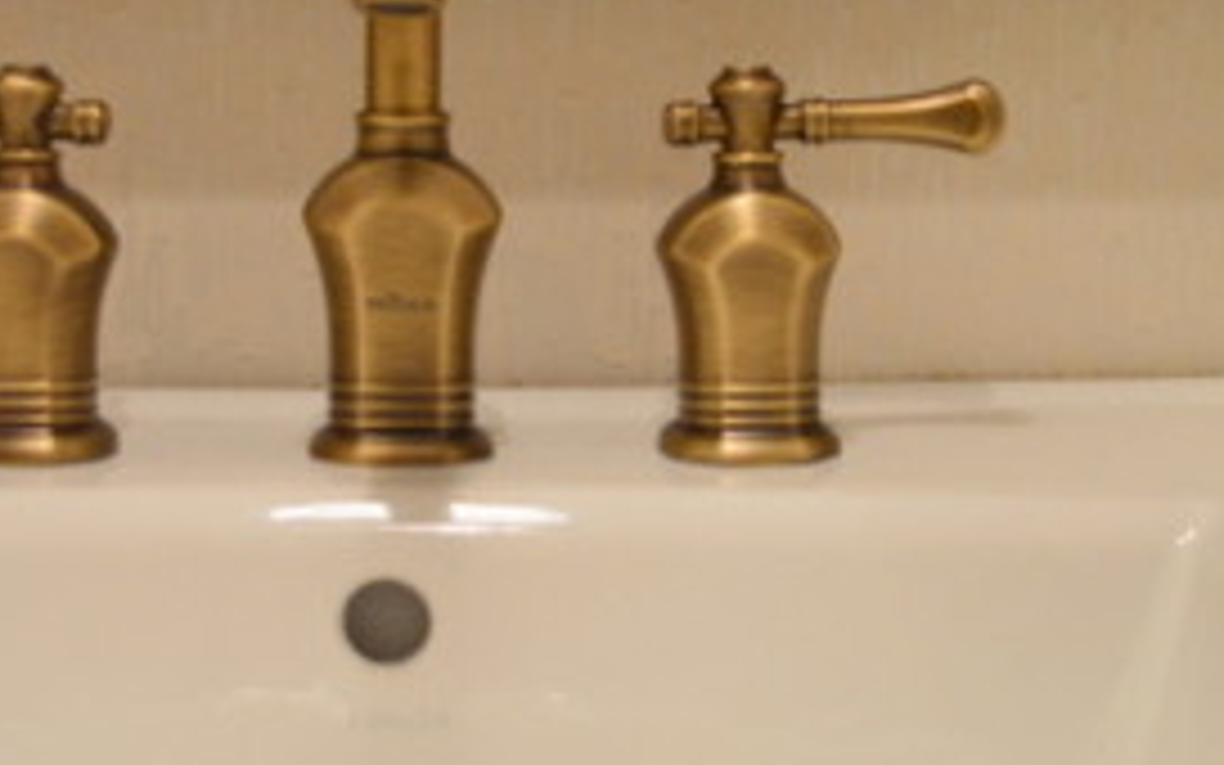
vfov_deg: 17.6
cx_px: 504
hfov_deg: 27.8
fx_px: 2468
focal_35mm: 74
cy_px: 331
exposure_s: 1/40
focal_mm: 22
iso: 400
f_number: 3.8
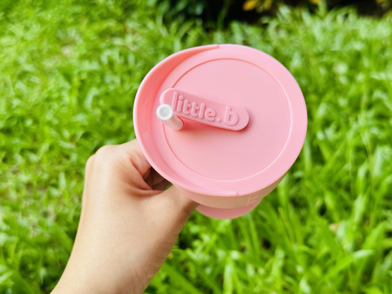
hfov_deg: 39.7
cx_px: 196
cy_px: 147
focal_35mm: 48
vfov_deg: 30.3
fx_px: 544
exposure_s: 1/121
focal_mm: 6.86
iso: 64
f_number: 1.78
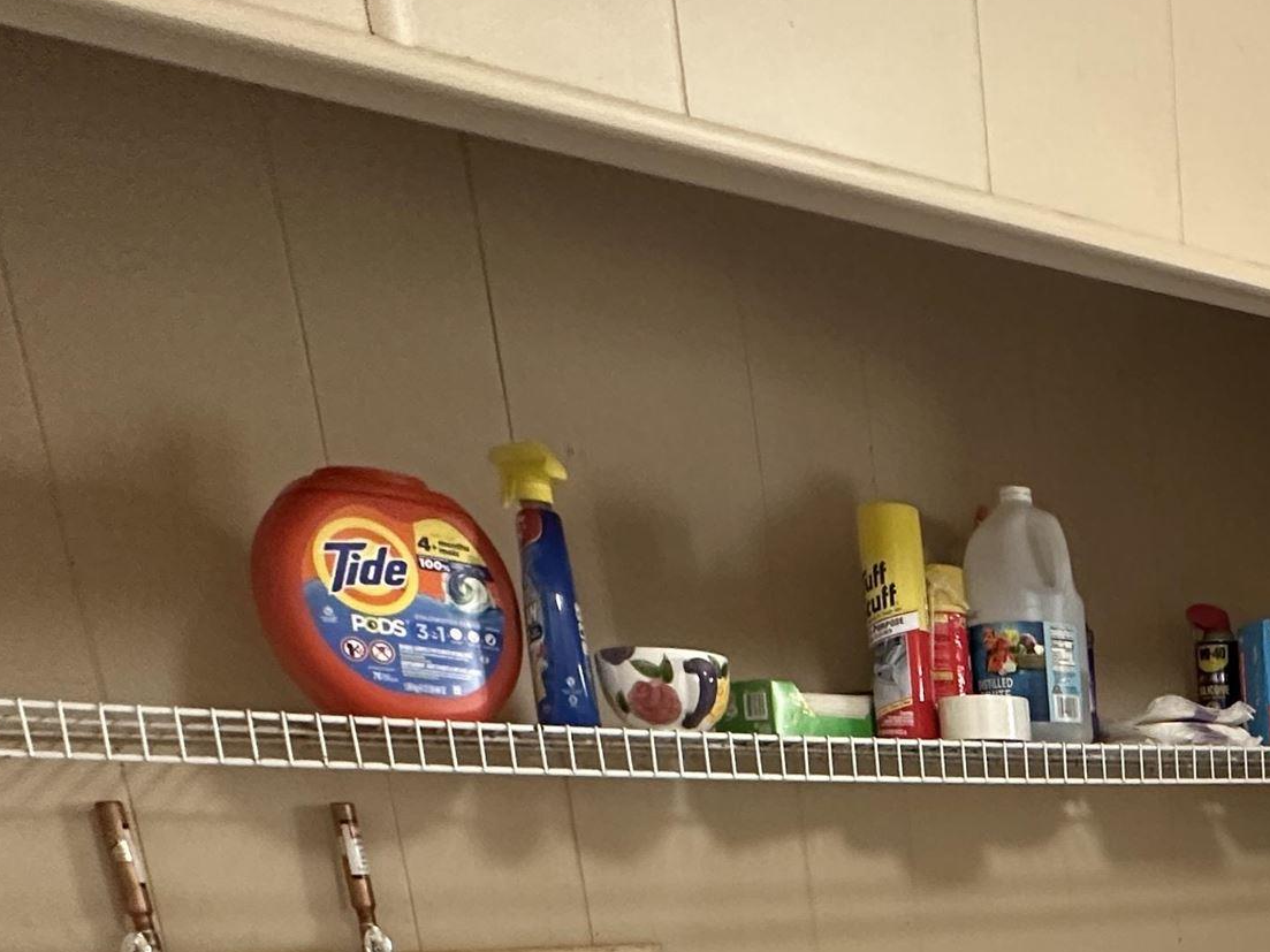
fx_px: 1431
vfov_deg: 29.3
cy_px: 1254
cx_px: 1349
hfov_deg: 40.1
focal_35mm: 39
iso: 400
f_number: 2.2
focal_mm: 2.22
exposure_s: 1/60
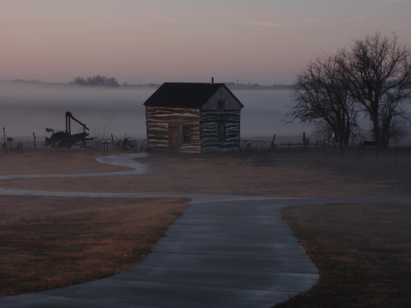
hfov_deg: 19.3
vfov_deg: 14.5
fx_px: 1211
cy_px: 154
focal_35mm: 102
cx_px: 206
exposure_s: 1/100
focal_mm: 18.2
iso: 64
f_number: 5.1
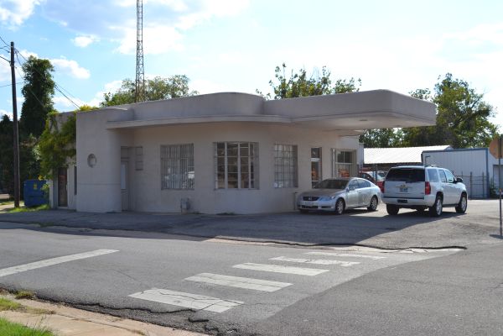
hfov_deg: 46.4
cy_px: 168
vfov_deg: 31.9
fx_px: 587
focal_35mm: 42
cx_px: 252
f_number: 8
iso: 100
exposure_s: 1/250
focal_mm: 28
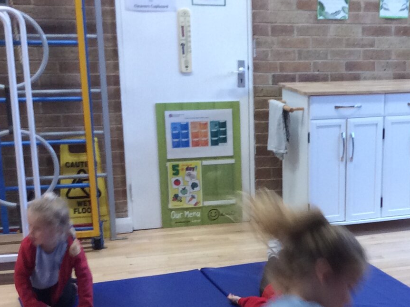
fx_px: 899
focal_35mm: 76
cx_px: 361
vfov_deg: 19.1
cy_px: 250
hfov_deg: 25.0
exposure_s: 1/25
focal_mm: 3.3
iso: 64
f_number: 2.4
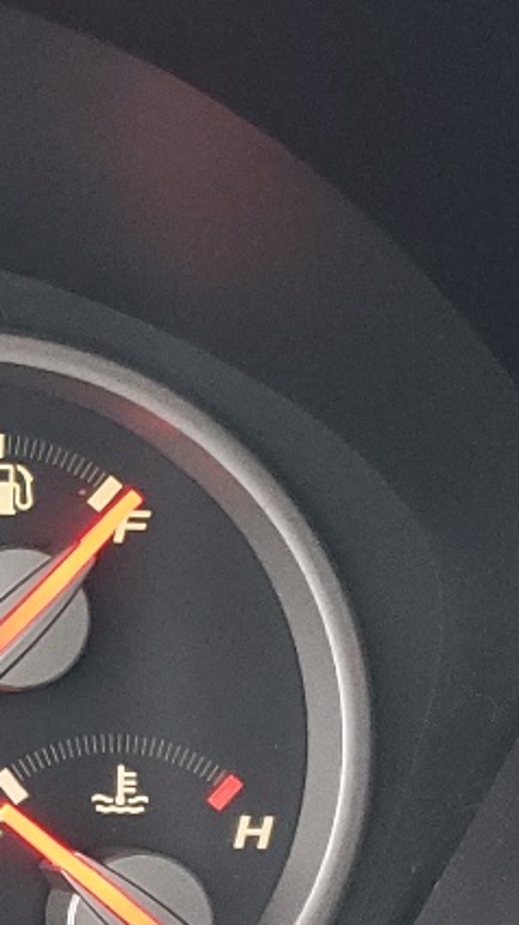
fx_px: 2622
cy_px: 744
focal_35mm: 107
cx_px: -955
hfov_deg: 9.3
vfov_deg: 19.8
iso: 108
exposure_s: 1/60.2
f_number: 1.5
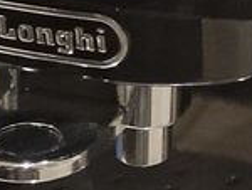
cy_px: 156
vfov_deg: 9.7
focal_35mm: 153
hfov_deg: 12.9
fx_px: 1116
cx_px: 153
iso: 640
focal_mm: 6.4
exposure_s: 1/25
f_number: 1.8
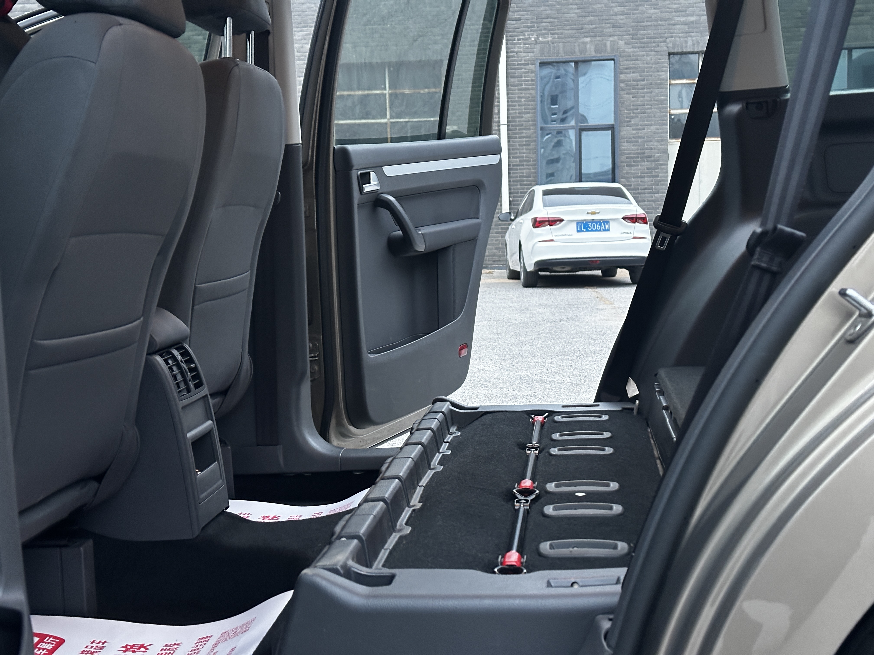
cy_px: 328
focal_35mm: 48
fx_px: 1212
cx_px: 437
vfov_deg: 30.3
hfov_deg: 39.7
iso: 500
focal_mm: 6.86
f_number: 1.78
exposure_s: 1/33
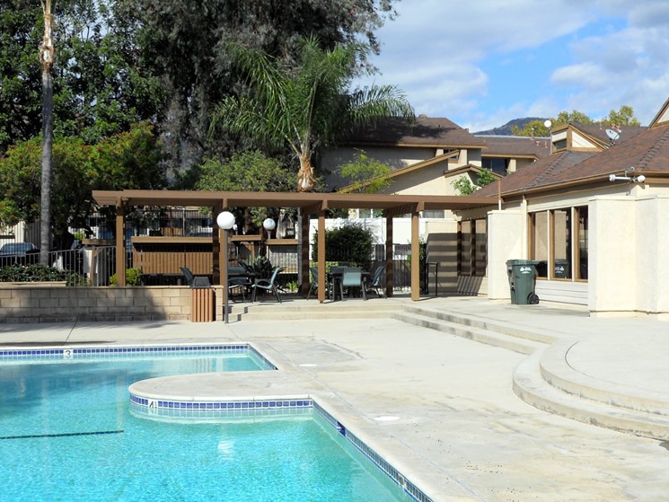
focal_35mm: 44
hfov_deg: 42.7
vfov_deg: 32.9
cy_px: 258
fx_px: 850
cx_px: 401
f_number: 5.6
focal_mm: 5.7
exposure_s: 1/400
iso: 80
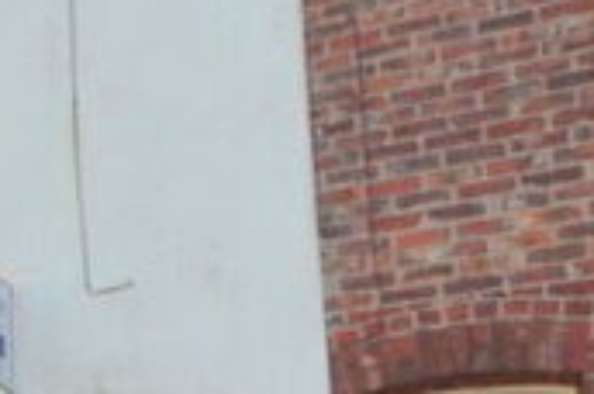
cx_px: -128
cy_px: 503
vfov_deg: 20.4
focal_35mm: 61
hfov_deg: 28.4
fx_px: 1005
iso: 400
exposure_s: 1/250
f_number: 10
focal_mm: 10
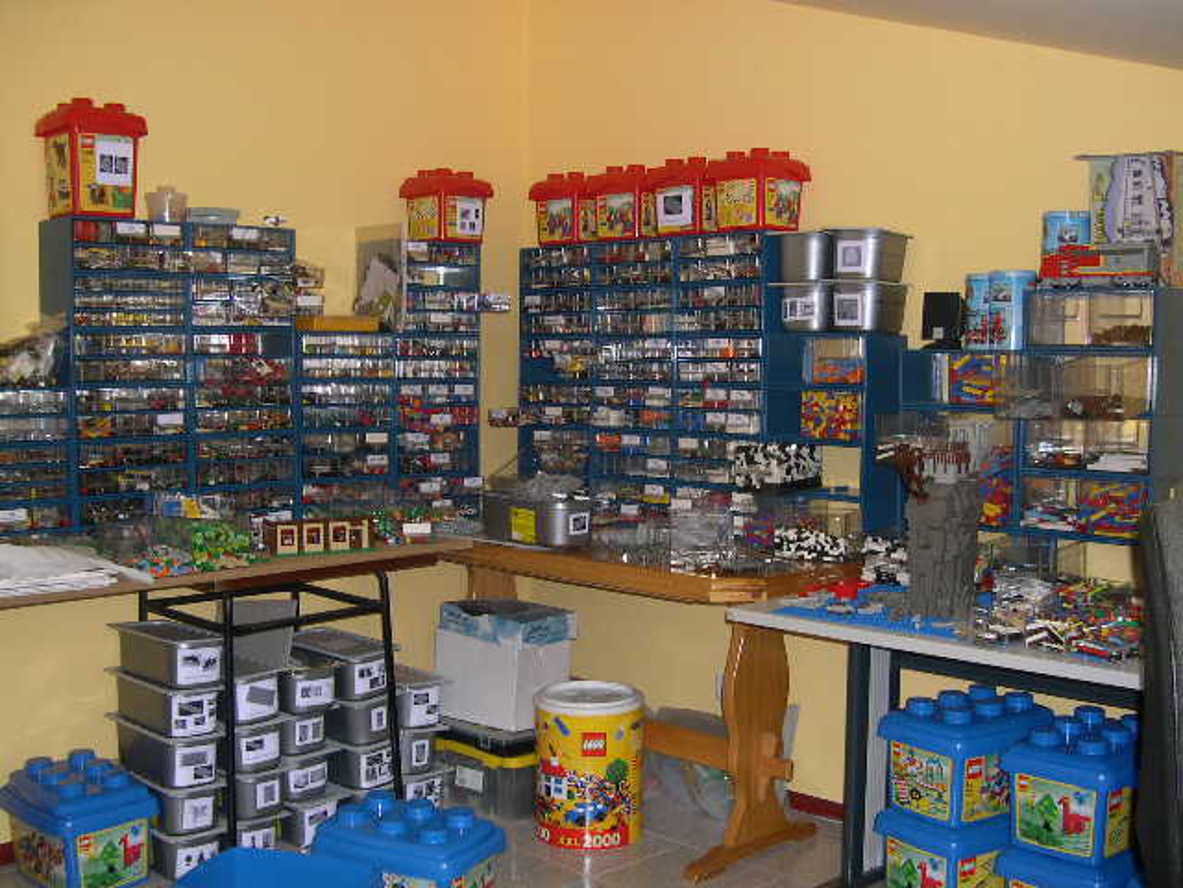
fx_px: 1299
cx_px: 592
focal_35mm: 38
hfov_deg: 49.0
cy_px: 444
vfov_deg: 37.7
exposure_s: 1/60
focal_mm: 8
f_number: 2.8
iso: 130
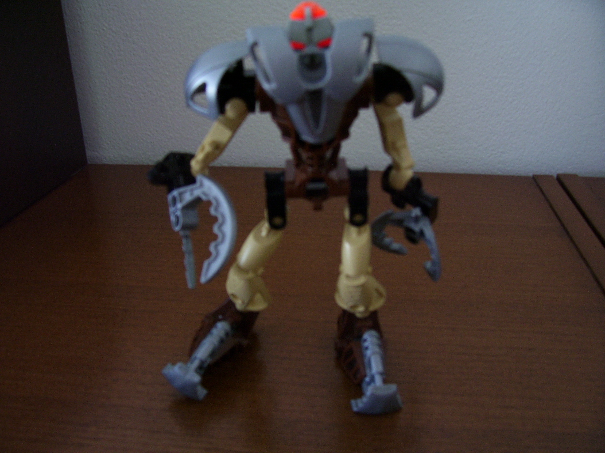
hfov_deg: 54.0
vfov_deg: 41.8
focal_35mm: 34
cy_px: 226
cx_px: 302
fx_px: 594
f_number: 2.7
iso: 160
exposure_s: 1/8
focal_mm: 5.6
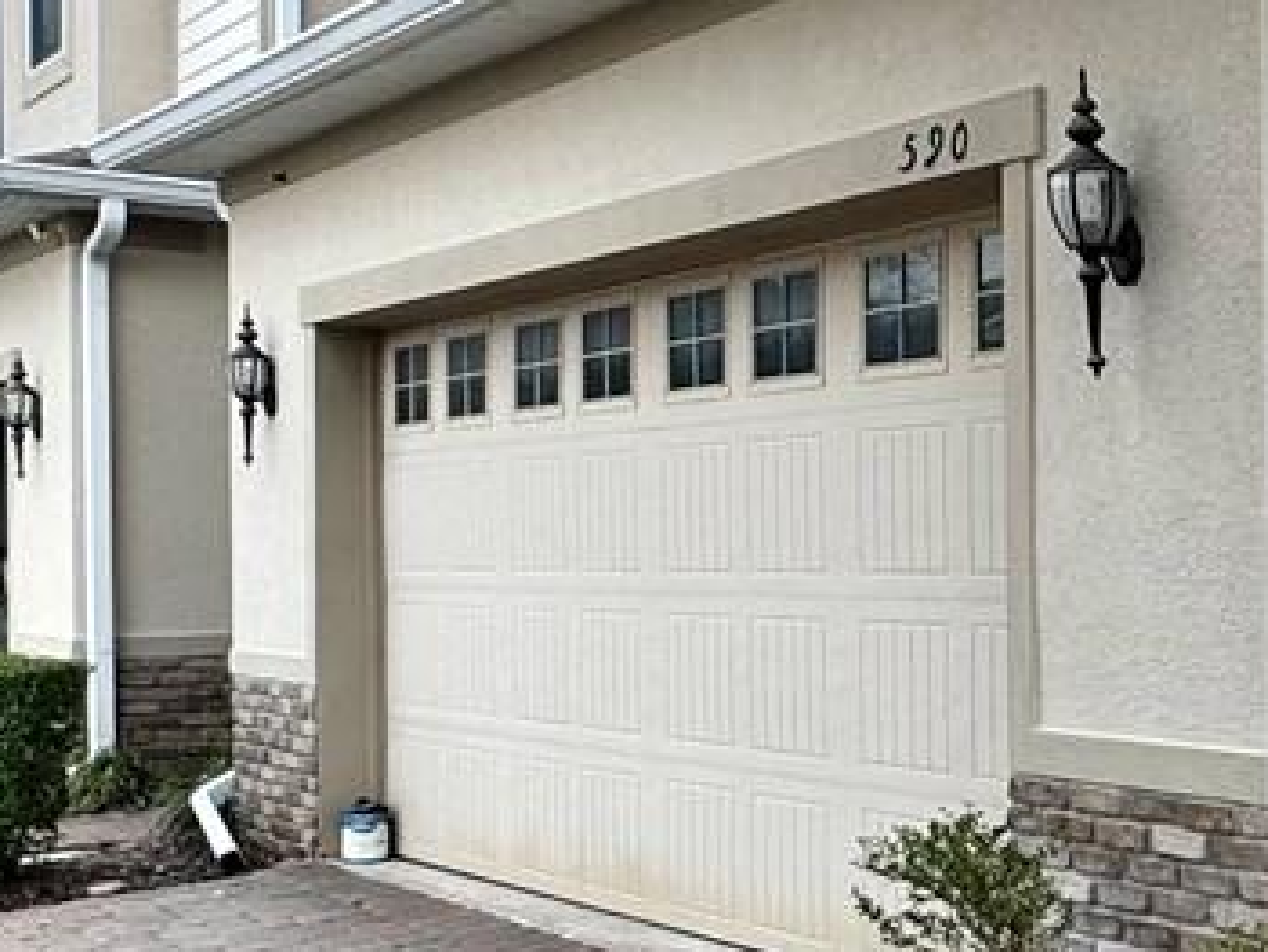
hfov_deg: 28.2
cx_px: 1308
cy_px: 547
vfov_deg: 22.9
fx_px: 2346
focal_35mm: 64
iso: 40
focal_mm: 2.22
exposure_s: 1/237
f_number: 2.2
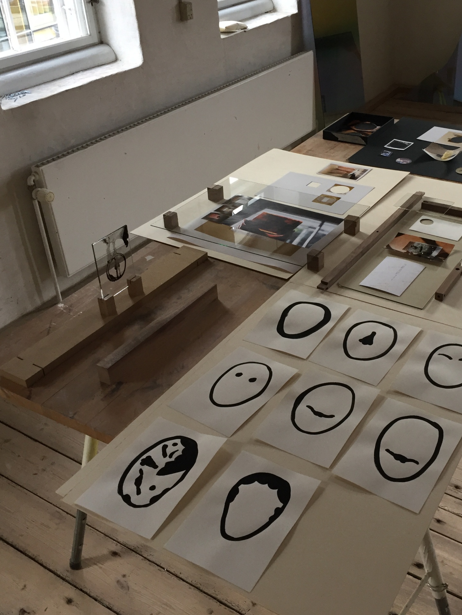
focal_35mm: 37
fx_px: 658
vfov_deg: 50.1
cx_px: 285
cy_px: 280
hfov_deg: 38.5
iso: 50
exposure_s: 1/33
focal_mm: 4.15
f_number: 2.2
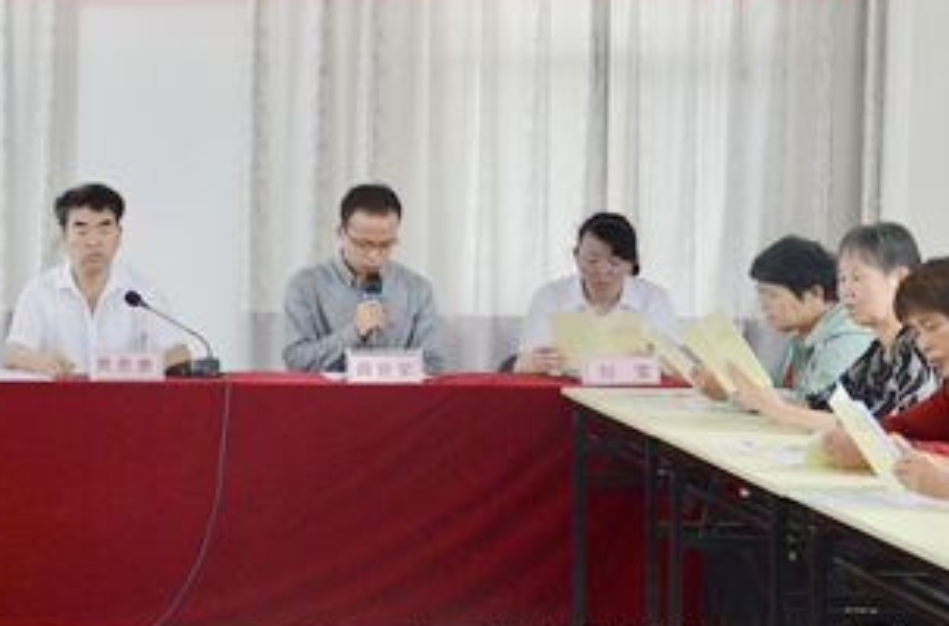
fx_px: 2970
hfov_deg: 17.8
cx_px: 44
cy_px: 233
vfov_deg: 12.0
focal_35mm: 113
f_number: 4.5
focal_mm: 38
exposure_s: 1/80
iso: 1000
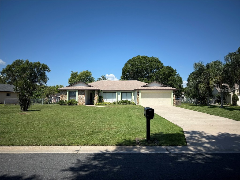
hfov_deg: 71.6
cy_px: 90
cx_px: 120
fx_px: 166
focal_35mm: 24
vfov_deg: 56.8
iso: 80
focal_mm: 6.76
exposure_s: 1/5319
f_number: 1.78
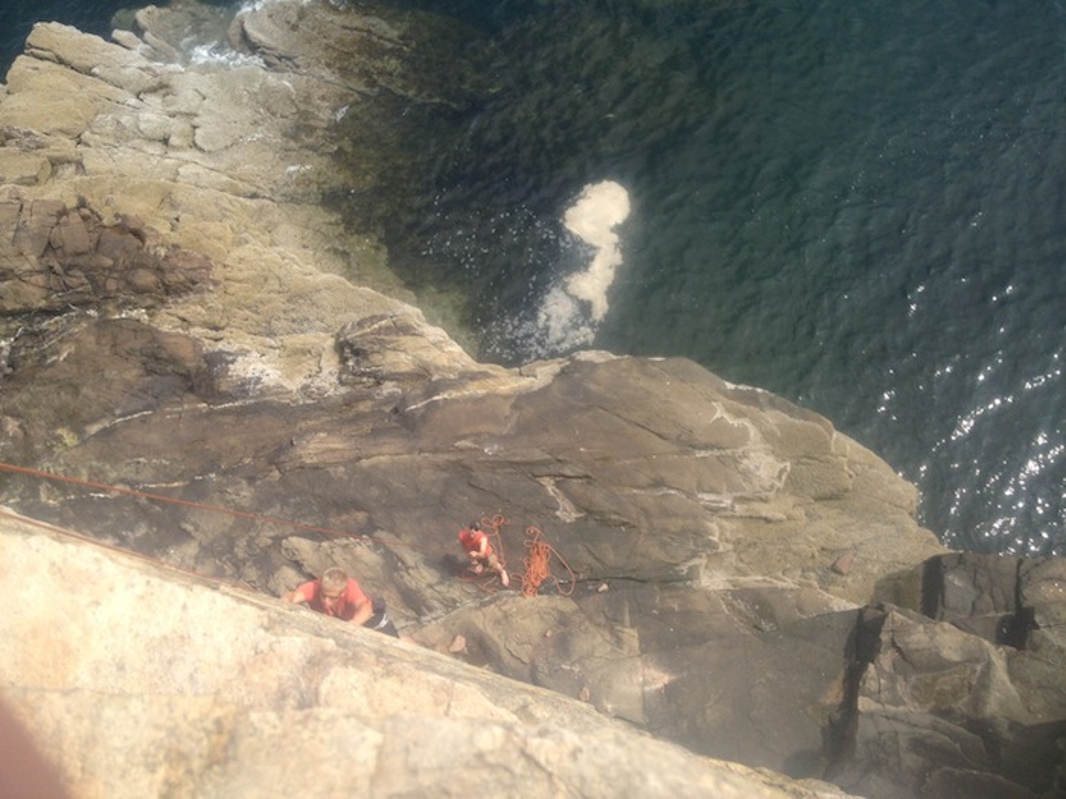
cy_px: 400
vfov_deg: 40.7
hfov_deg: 52.6
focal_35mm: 35
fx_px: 1078
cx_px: 533
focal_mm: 4.28
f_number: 2.4
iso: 64
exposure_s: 1/905
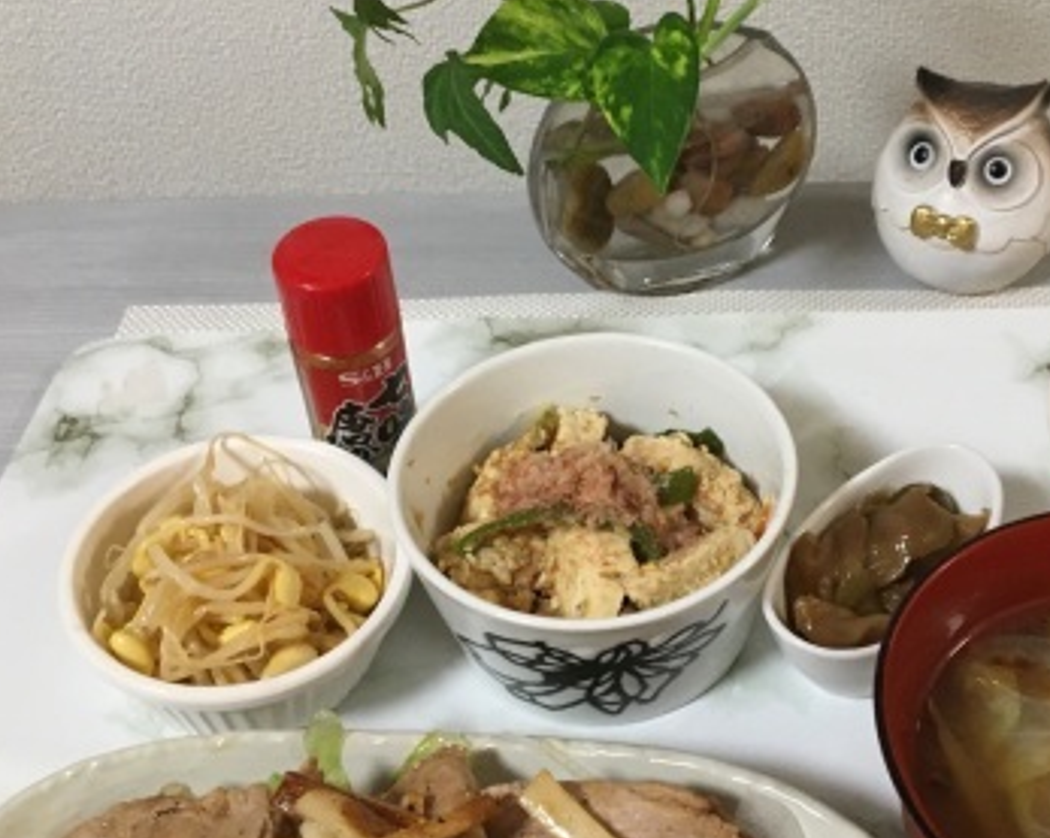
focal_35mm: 49
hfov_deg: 38.0
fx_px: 1521
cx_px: 614
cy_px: 363
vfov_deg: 30.8
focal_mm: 4.15
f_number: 2.2
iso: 160
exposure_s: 1/30
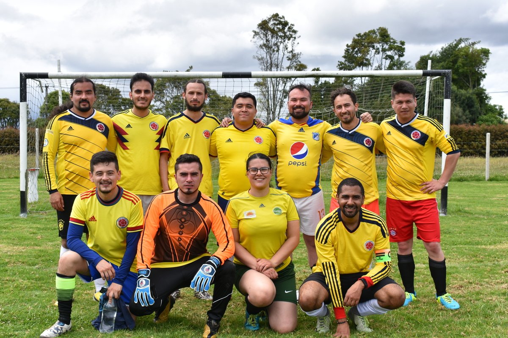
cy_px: 169
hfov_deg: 38.9
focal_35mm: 51
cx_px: 254
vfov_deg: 26.5
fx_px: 720
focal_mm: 34
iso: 180
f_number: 8
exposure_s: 1/500
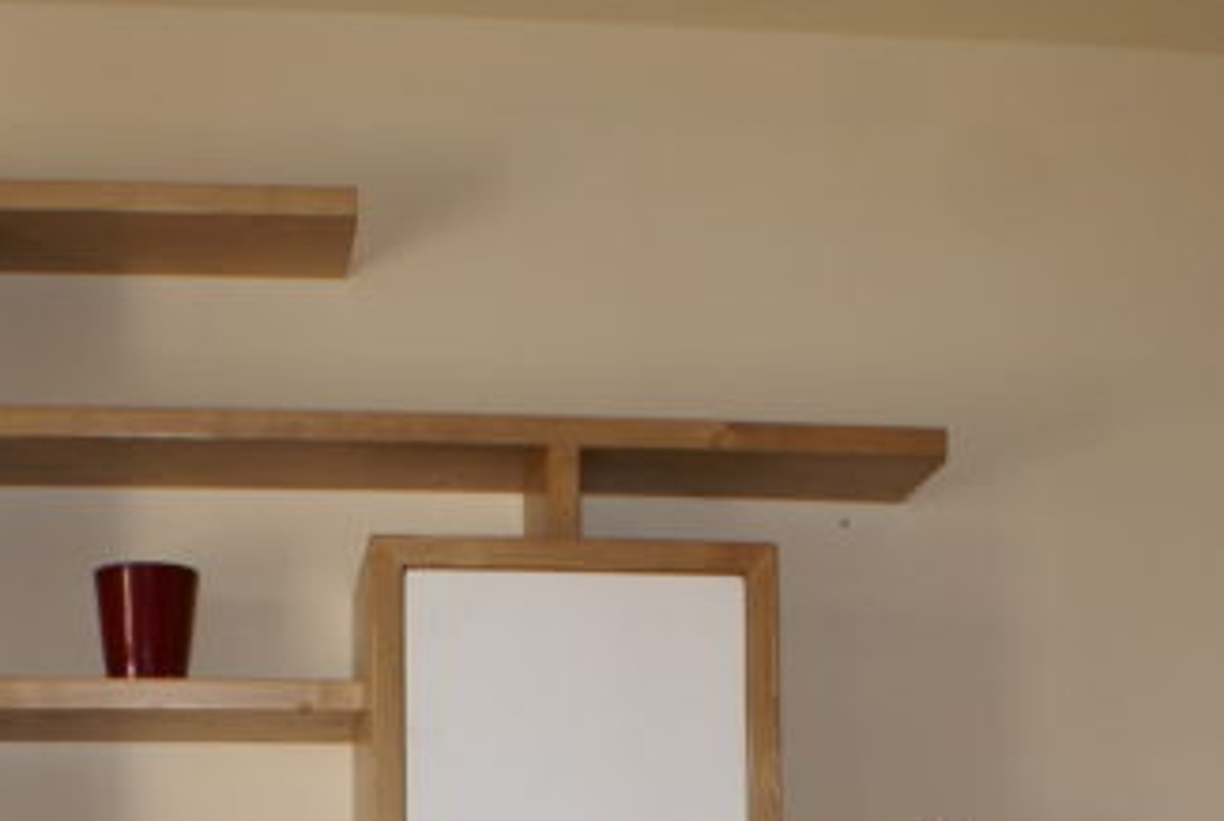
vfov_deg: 15.1
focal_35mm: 85
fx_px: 2895
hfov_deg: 23.9
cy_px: 1173
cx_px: 523
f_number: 5.6
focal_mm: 18
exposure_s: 1/60
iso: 320
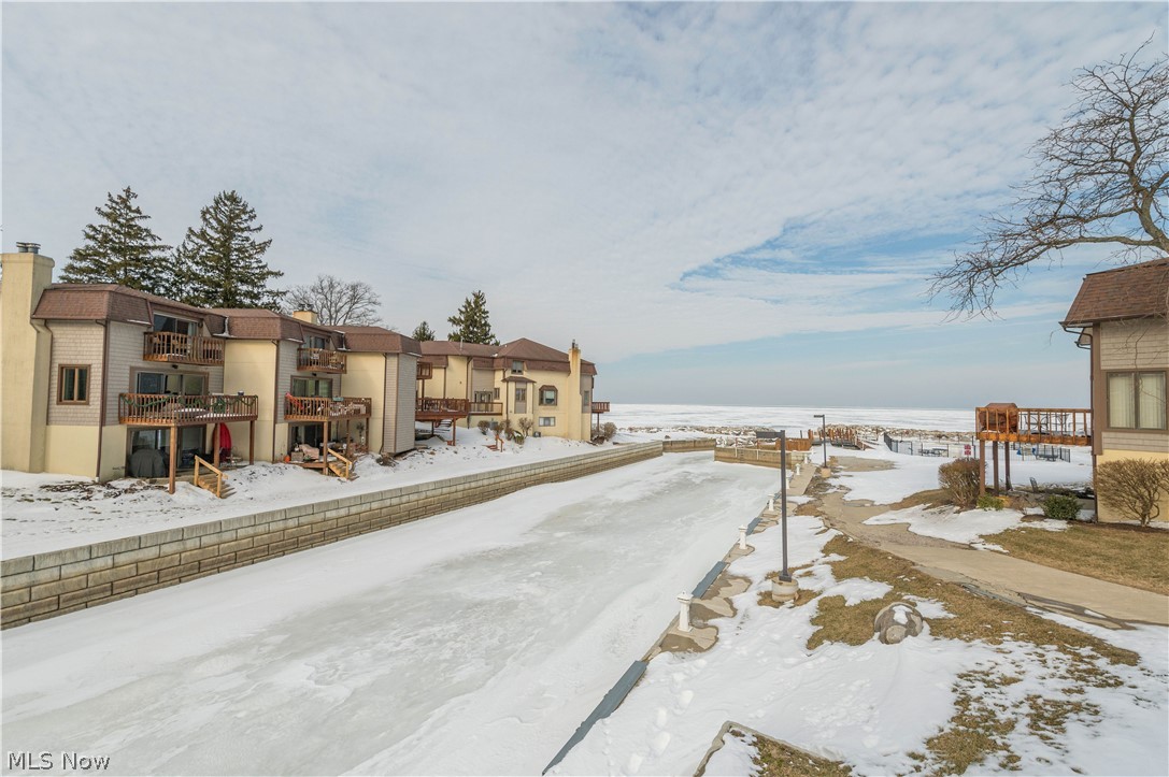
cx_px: 584
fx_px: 454
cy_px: 388
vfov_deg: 81.1
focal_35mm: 14
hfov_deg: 104.3
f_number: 9
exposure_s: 1/1600
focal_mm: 14
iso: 200
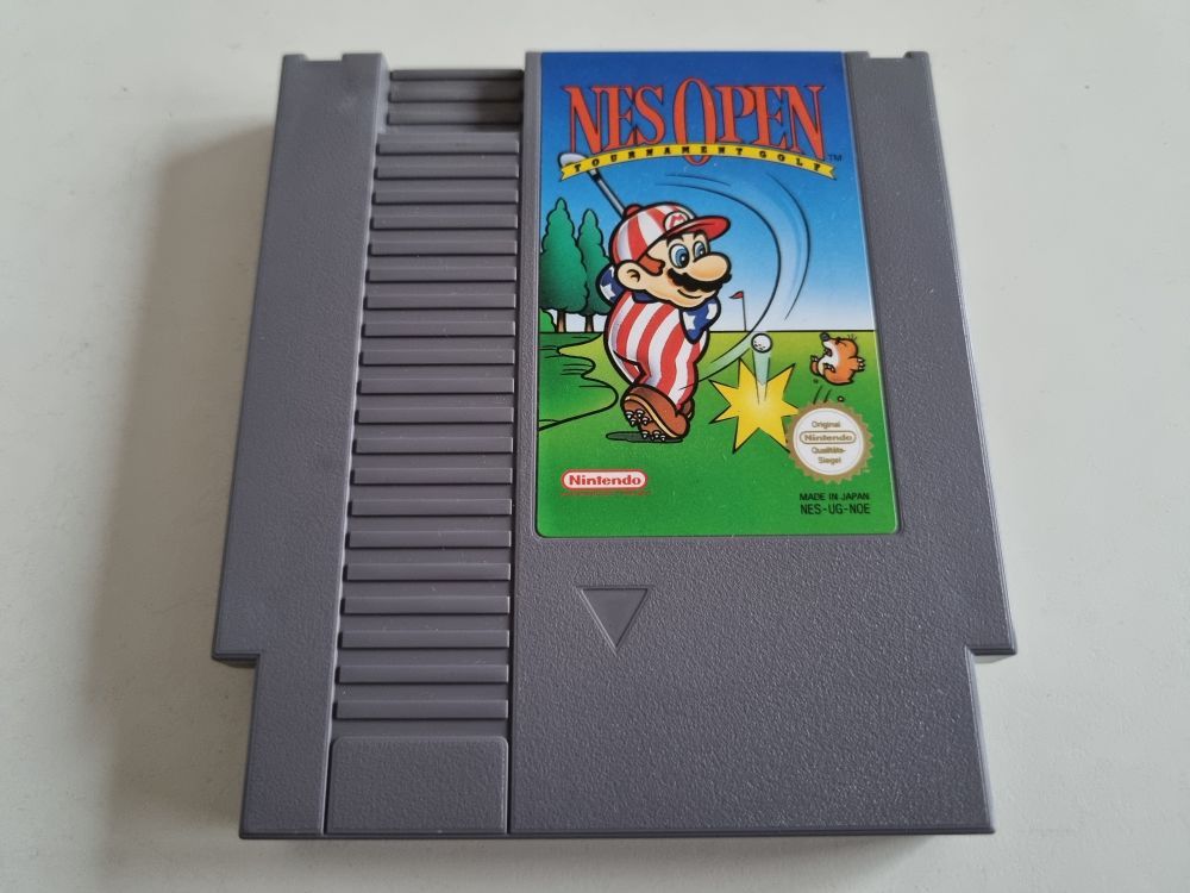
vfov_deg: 53.1
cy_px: 446
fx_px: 894
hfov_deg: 67.3
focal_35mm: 26
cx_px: 595
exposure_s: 1/24
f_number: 1.8
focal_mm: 5.4
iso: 640
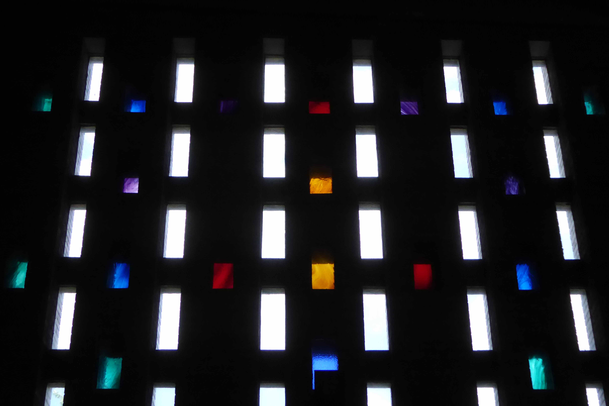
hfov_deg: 35.1
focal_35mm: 57
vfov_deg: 23.8
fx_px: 964
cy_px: 222
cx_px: 305
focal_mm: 9.6
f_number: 4.1
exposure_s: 1/1300
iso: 800
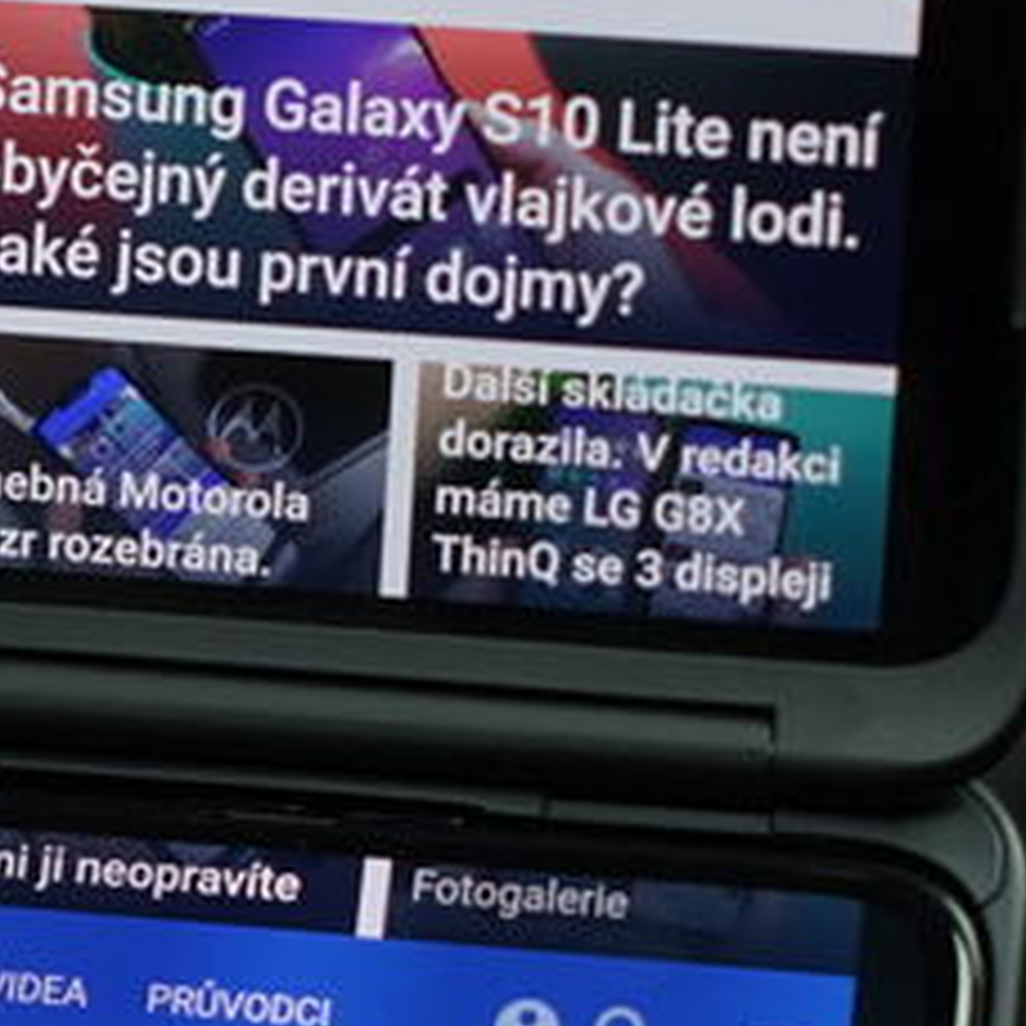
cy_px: 724
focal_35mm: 215
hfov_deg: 8.1
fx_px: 7210
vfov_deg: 8.1
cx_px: -196
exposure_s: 1/320
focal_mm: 60
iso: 1000
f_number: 4
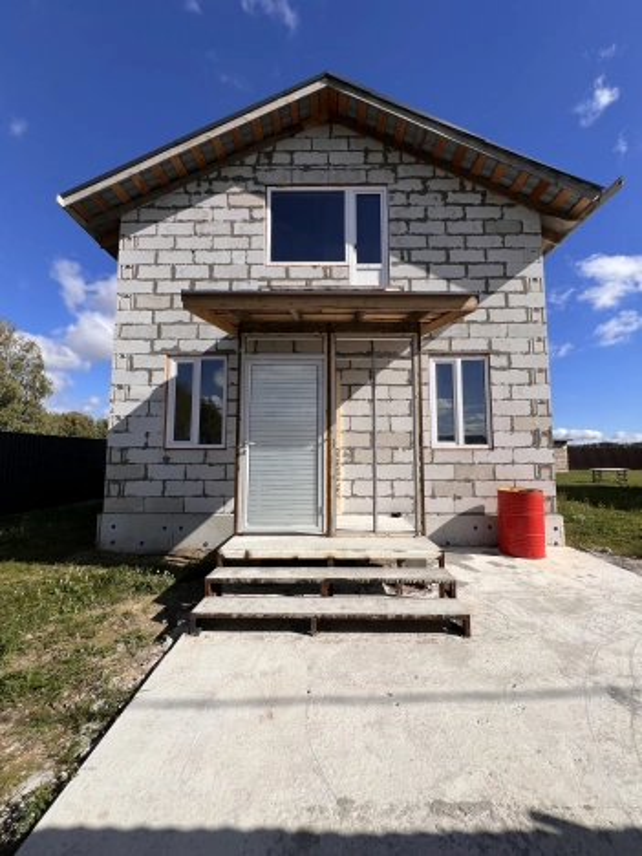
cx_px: 321
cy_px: 428
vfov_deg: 106.2
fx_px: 321
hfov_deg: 89.9
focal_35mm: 13
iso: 32
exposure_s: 1/2320
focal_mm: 1.57
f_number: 1.8
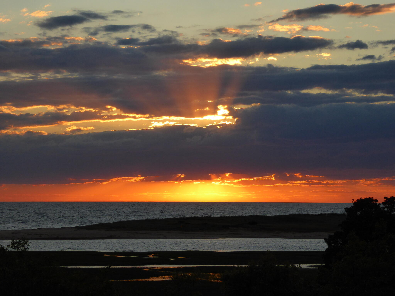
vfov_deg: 12.0
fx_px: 1415
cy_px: 148
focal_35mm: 124
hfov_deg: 15.9
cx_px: 198
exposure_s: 1/320
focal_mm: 22.3
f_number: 5.2
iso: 160
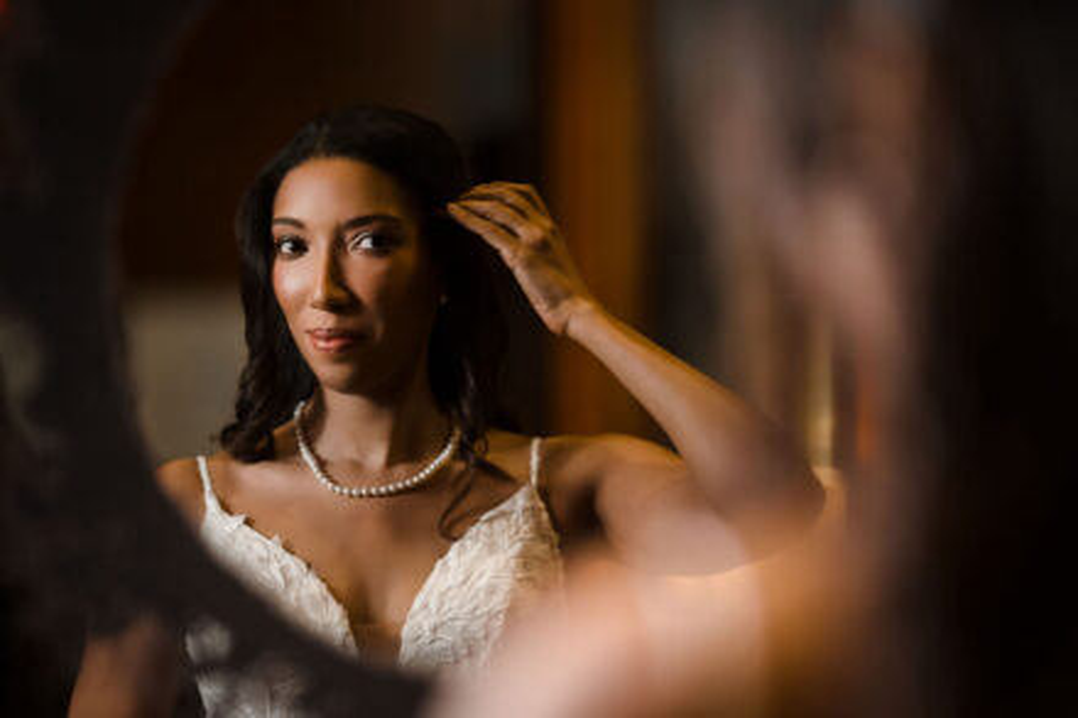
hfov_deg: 23.9
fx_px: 2544
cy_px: 359
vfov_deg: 16.1
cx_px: 539
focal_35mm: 85
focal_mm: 85
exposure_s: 1/250
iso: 320
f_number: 1.2
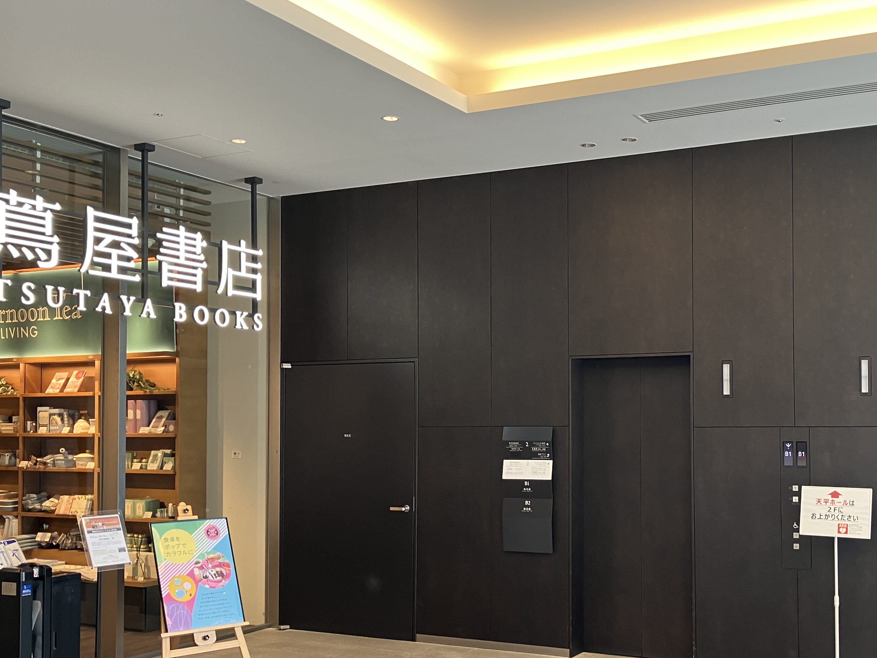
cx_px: 583
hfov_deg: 46.1
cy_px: 410
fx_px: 1013
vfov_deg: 35.8
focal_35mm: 40
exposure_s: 1/75
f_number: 1.8
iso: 80
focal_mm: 3.99
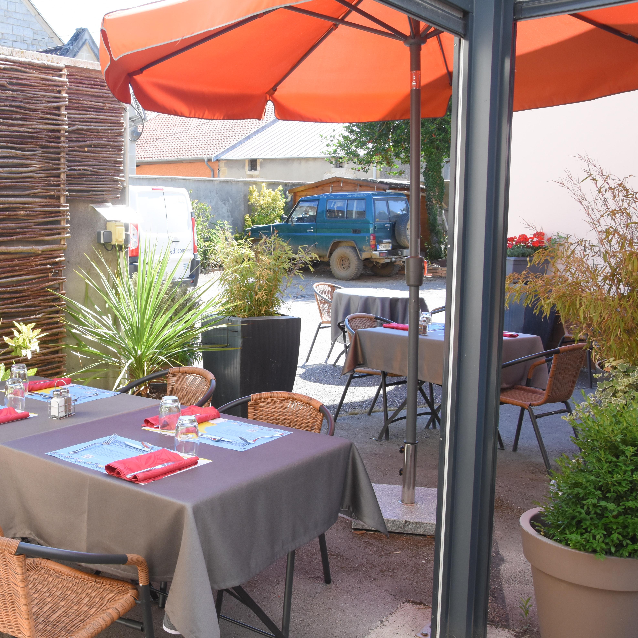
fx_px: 848
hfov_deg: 40.1
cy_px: 323
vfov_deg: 41.3
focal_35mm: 41
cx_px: 159
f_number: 8
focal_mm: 21
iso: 800
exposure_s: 1/250
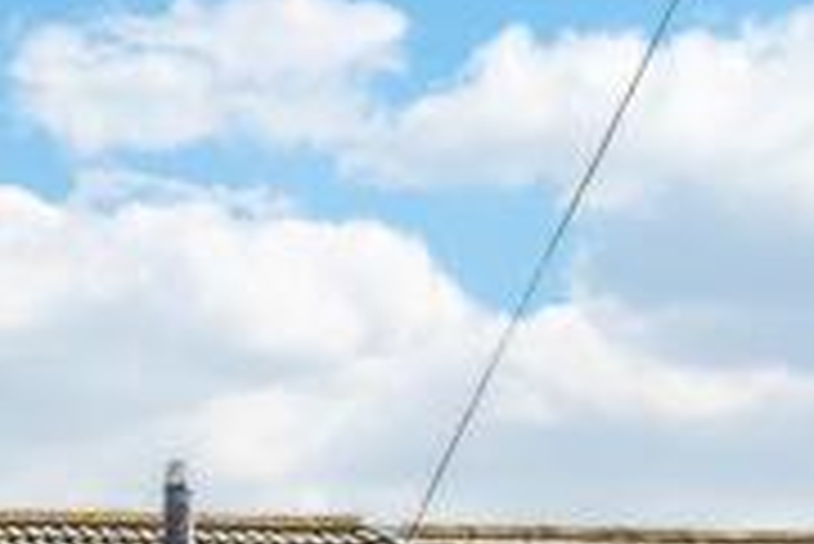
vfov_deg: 11.9
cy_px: 1432
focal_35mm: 85
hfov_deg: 22.6
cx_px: -76
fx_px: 1923
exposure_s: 1/125
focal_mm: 10
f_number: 8
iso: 500
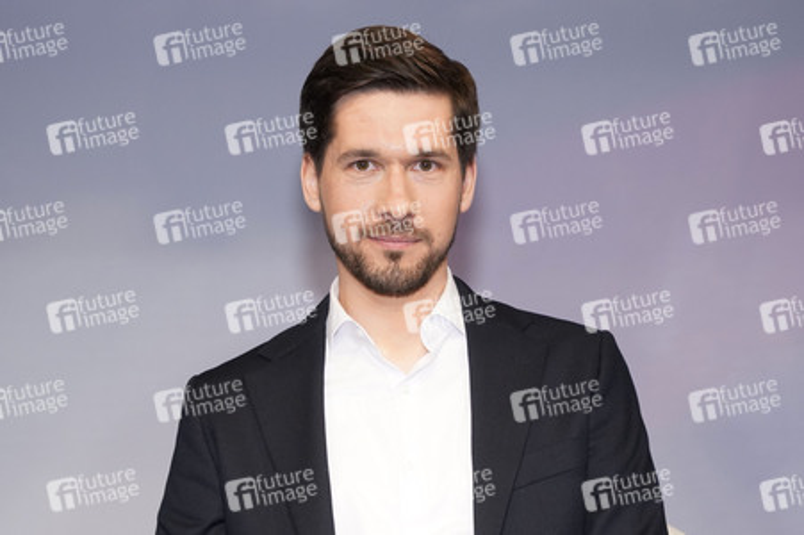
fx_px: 1607
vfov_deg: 18.9
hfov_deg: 28.1
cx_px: 402
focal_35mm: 72
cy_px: 268
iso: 2000
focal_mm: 72
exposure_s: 1/160
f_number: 5
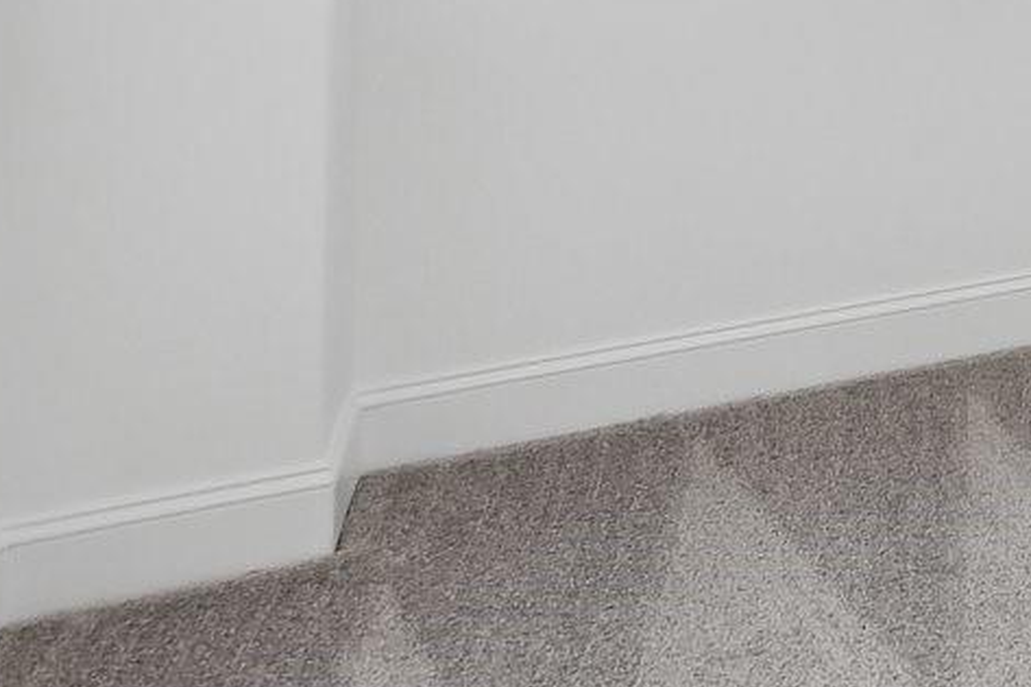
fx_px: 1861
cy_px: -337
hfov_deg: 20.0
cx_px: 1955
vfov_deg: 18.6
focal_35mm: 65
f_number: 8
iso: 200
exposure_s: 1/30
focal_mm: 15
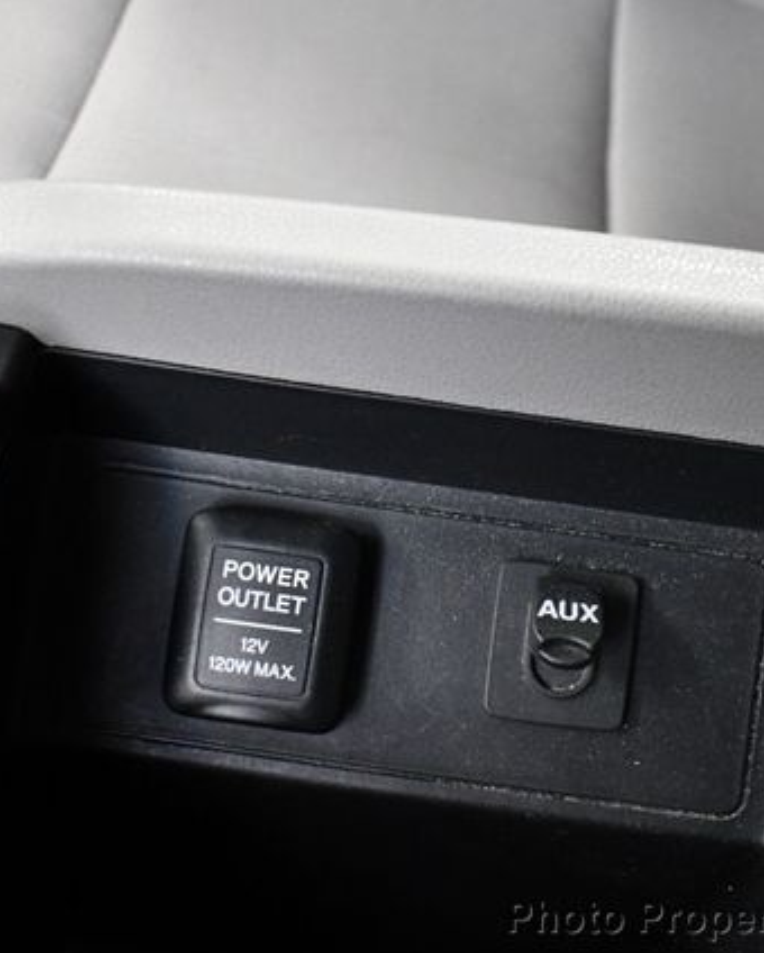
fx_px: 1439
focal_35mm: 51
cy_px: 479
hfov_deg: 29.6
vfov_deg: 36.6
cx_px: 479
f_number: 3.5
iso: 4500
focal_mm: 18
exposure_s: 1/60
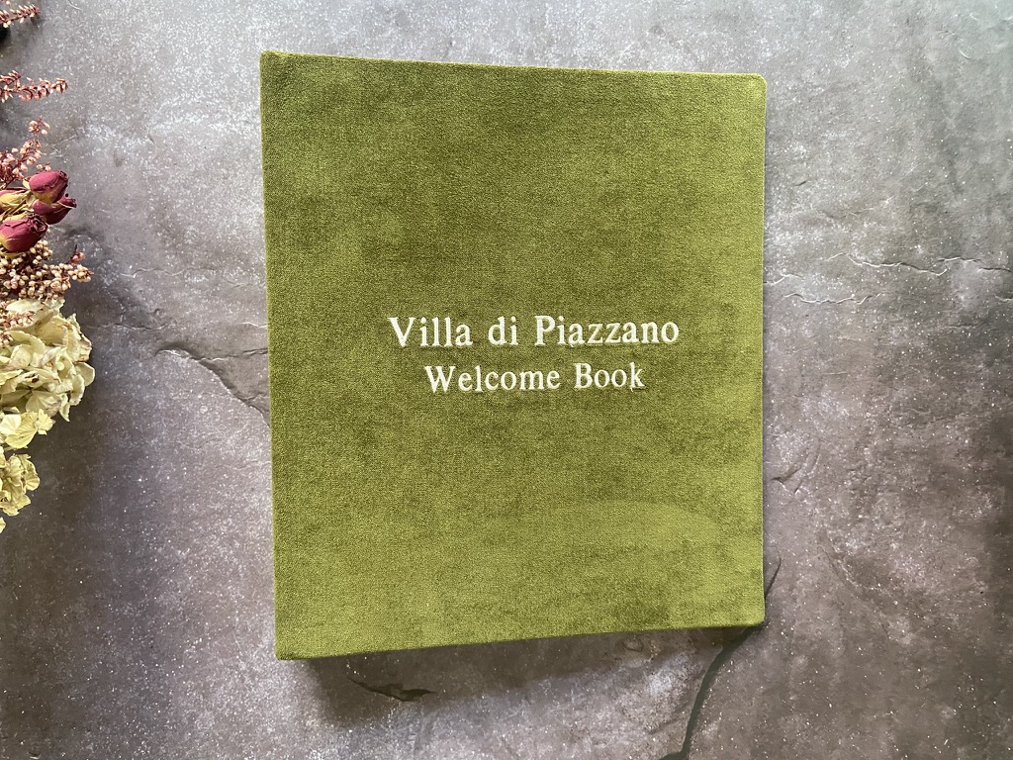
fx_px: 761
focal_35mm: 26
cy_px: 380
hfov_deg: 67.3
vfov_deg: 53.1
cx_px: 506
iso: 320
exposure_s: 1/60
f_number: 1.8
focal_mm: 4.25
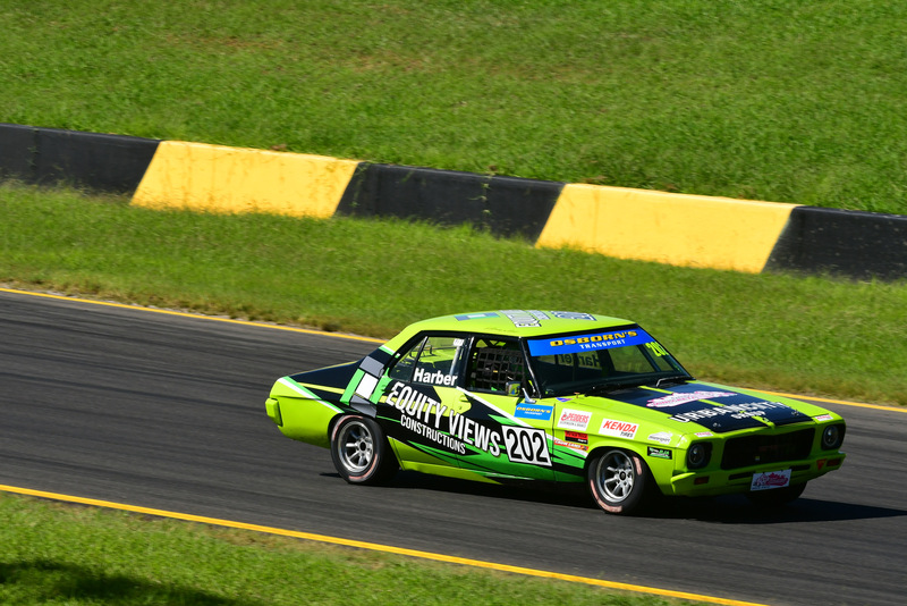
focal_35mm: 315
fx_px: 7939
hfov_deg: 6.5
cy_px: 303
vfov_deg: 4.4
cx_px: 454
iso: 500
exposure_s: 1/640
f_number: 13
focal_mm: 210
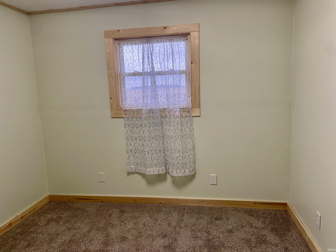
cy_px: 126
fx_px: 252
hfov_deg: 67.3
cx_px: 168
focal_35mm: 26
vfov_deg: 53.1
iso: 125
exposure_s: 1/118
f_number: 1.6
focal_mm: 4.2
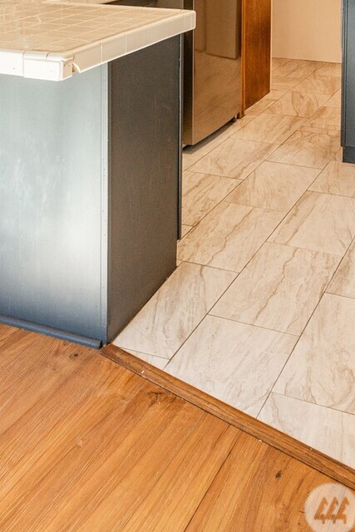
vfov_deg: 32.5
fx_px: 798
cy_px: -50
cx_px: 160
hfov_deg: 25.1
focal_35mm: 54
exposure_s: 1/800
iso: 1250
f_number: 7.1
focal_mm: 24
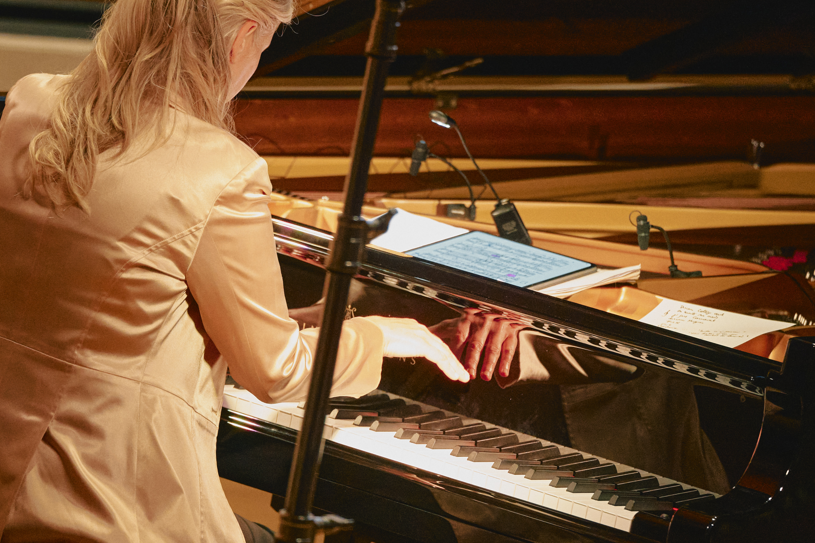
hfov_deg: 5.3
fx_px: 8783
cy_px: 336
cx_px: 325
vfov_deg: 3.5
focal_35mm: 388
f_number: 2.8
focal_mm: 180
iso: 3200
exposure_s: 1/250
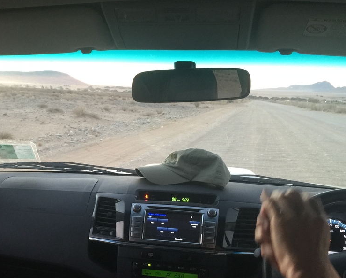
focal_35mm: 49
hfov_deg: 37.4
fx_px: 502
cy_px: 172
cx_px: 100
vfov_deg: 30.7
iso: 64
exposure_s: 1/17
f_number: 2.2
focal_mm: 4.15
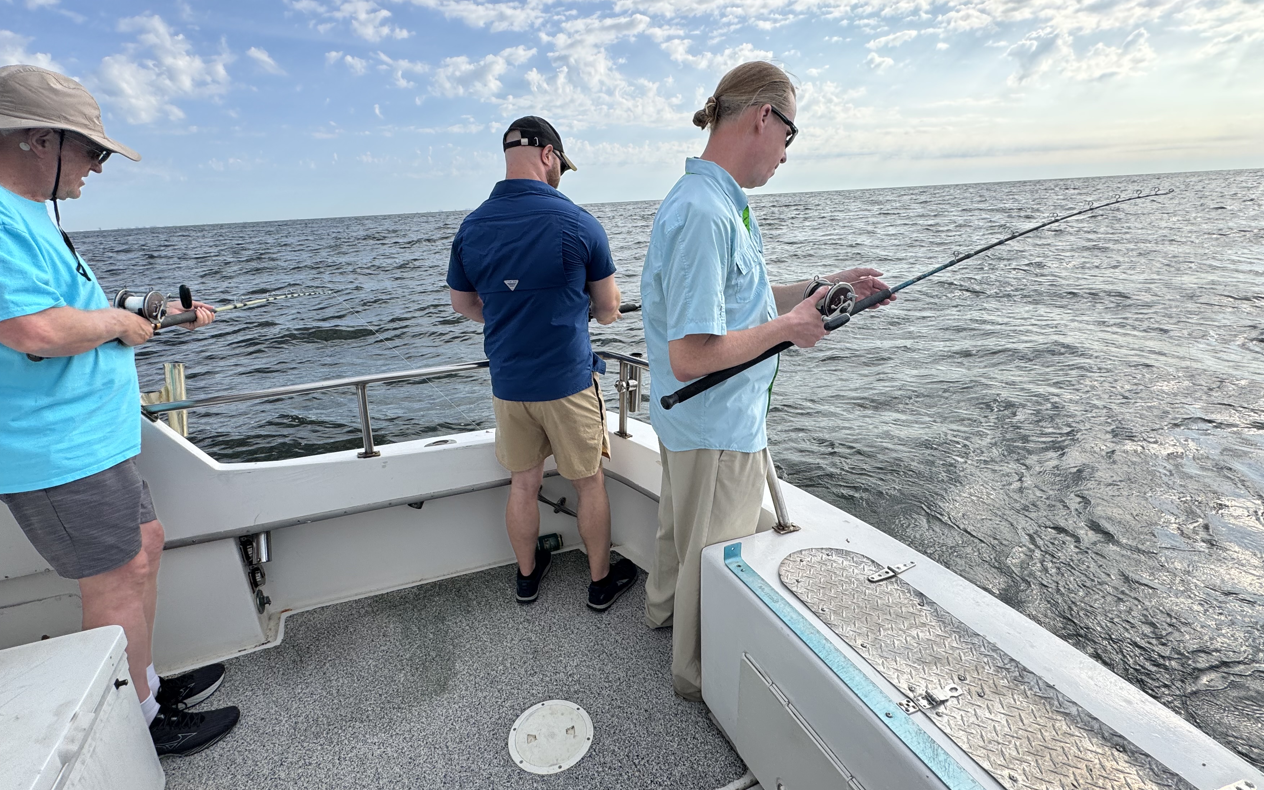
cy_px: 395
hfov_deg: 94.4
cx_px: 621
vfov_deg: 68.0
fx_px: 586
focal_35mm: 17
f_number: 2.2
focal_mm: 2.22
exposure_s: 1/1880
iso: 40
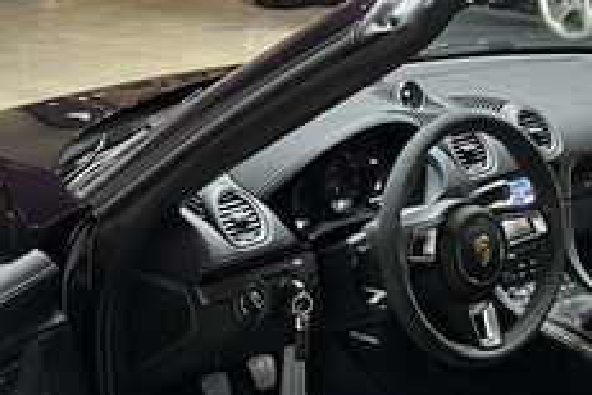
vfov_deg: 14.5
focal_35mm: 90
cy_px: 516
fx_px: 1480
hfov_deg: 22.3
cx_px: 120
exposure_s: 1/40
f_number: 1.6
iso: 500
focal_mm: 5.1
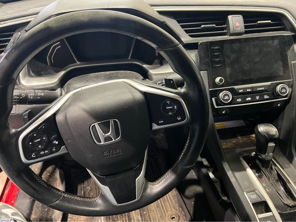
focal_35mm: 26
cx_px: 148
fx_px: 222
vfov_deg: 53.1
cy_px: 111
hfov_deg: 67.3
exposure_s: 1/30
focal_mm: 5.7
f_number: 1.5
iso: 500
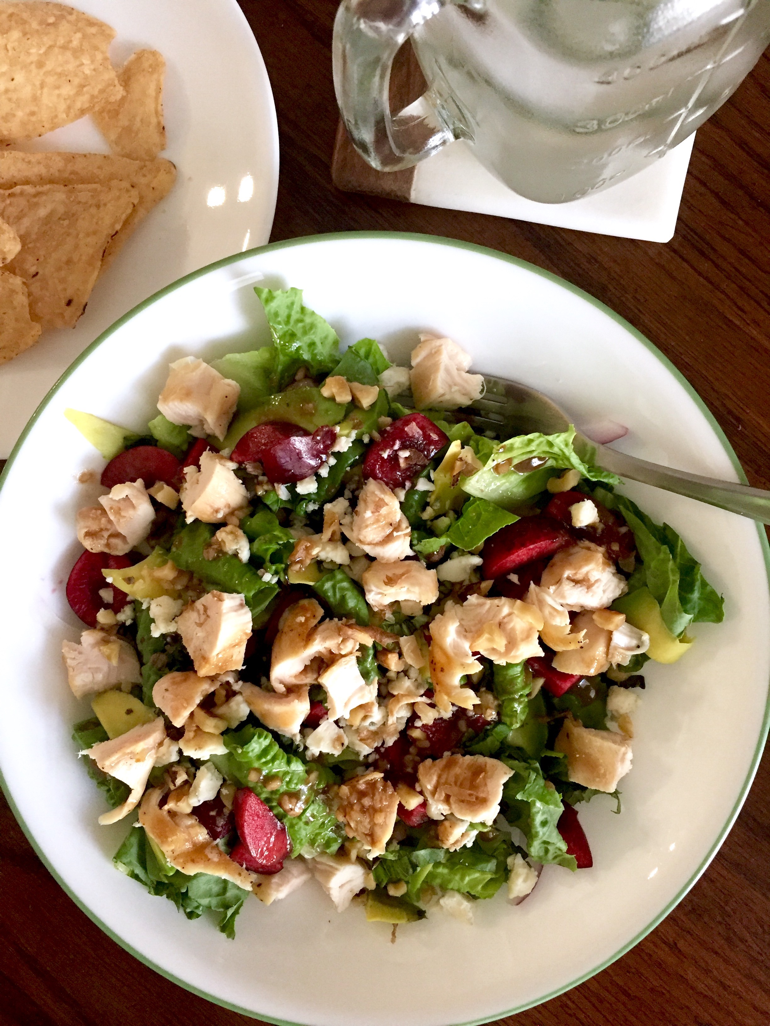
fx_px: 860
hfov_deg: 48.2
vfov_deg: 61.7
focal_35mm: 29
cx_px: 385
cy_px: 513
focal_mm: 4.15
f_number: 2.2
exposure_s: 1/17
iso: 250
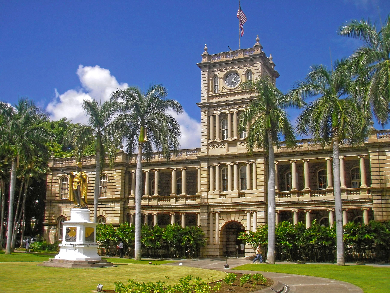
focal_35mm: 38
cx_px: 195
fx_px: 428
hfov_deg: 49.0
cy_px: 146
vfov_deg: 37.7
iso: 100
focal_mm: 6.7
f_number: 6.6
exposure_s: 1/320
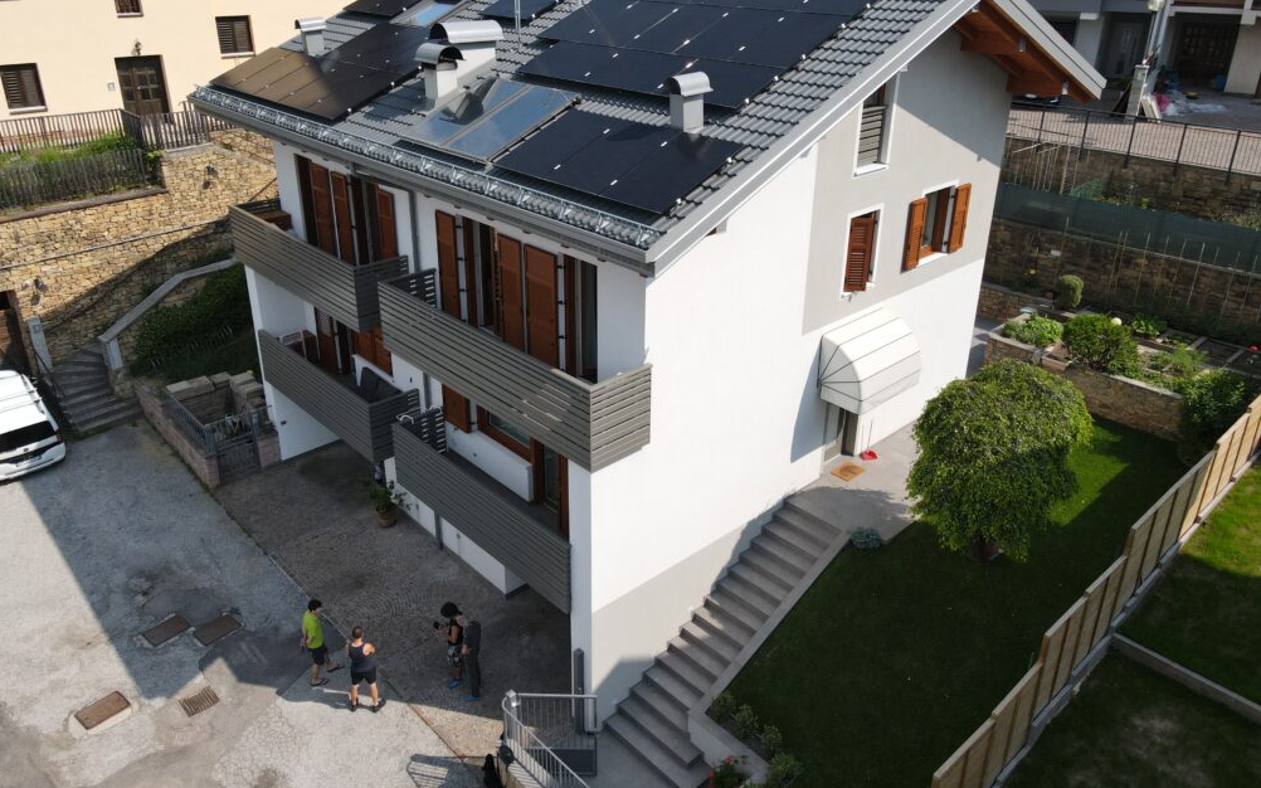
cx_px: 629
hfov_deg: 70.4
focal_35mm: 26
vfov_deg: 47.4
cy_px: 334
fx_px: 893
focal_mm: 4.5
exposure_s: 1/725
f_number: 2.8
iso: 110
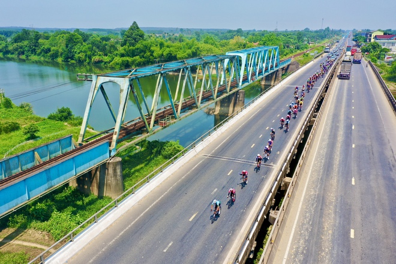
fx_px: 308
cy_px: 132
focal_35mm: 28
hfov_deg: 65.5
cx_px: 198
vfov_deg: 46.4
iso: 100
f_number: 5.6
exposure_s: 1/400
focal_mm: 10.26
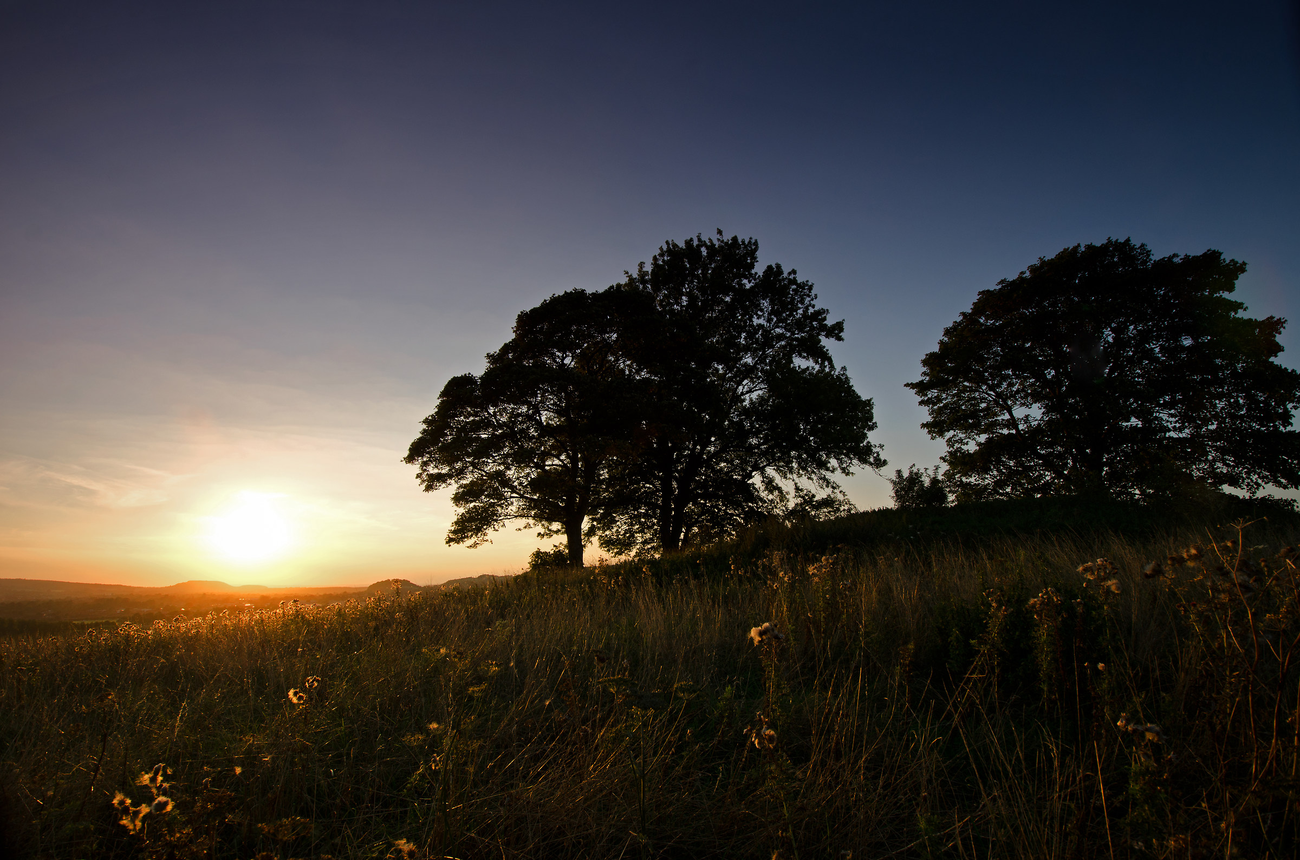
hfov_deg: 100.5
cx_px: 650
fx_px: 540
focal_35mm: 15
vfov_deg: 77.1
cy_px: 430
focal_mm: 10
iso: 100
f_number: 8
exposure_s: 1/100
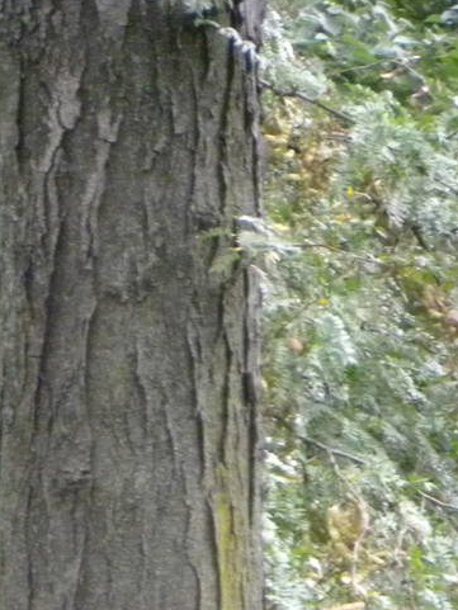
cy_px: 743
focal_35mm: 1120
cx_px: -458
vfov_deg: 1.8
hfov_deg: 1.3
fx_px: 19749
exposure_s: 1/102
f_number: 5
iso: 400
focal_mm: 59.9
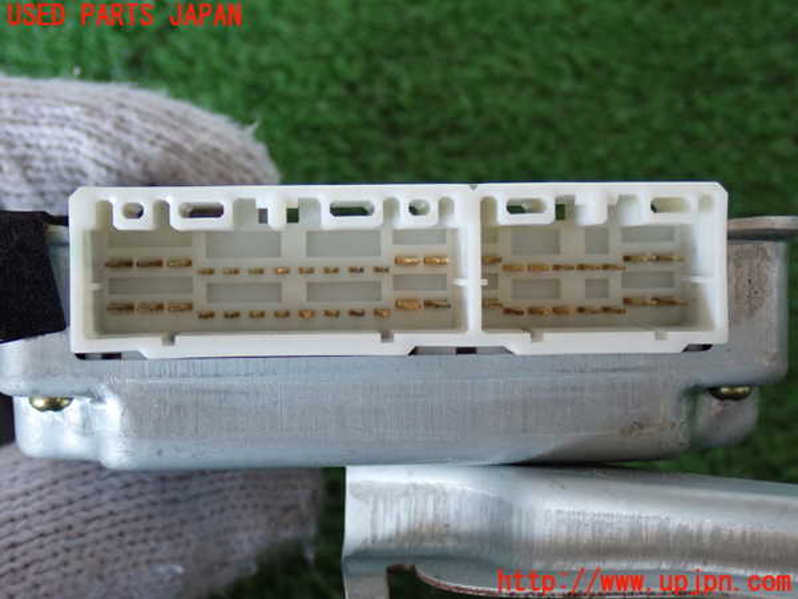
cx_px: 399
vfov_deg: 23.7
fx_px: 1429
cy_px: 300
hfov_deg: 31.2
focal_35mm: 62
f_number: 3.6
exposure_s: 1/50
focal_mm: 11.09
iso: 800
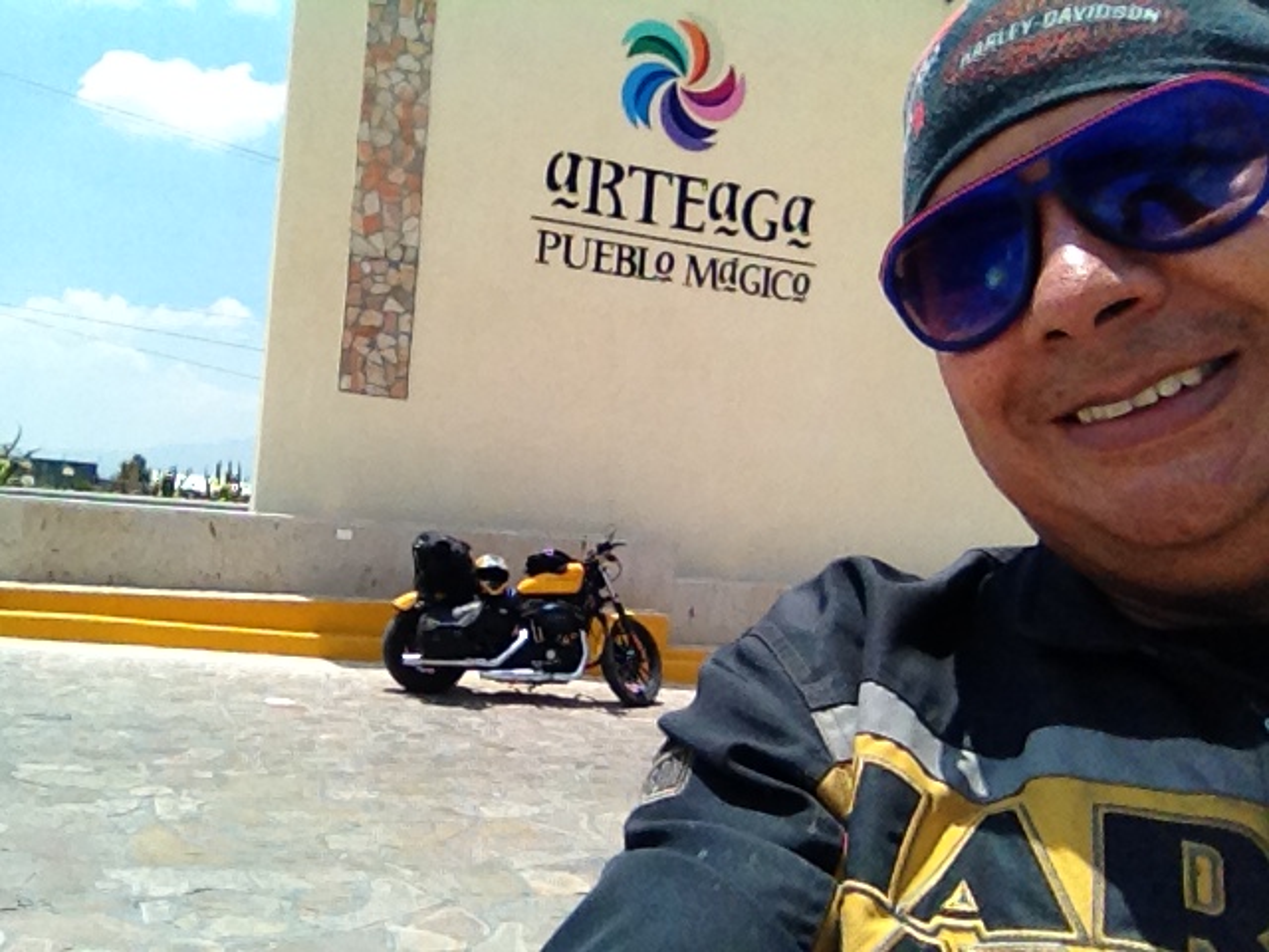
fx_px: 1283
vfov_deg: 40.7
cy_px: 476
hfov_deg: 52.6
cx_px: 634
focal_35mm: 35
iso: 160
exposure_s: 1/5319
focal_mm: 1.85
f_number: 2.4
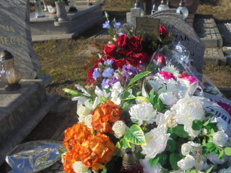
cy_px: 109
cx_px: 156
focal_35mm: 47
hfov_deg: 39.9
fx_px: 314
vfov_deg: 30.7
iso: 100
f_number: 12.5
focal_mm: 6.1
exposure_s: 1/125
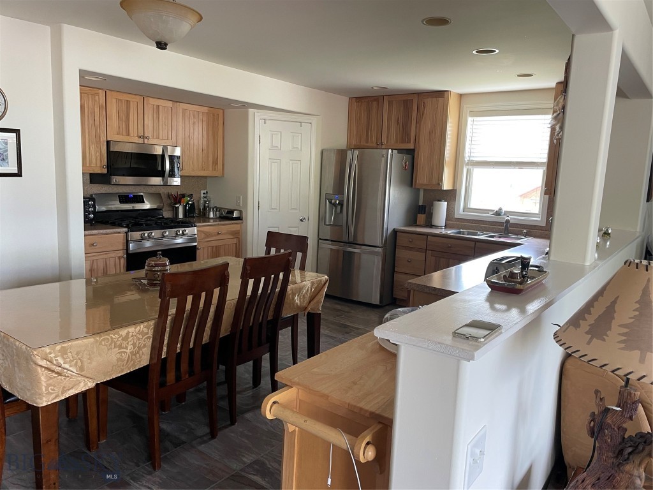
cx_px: 326
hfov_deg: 67.3
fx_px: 490
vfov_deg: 53.1
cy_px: 245
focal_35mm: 26
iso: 125
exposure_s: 1/60
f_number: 1.6
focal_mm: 4.2
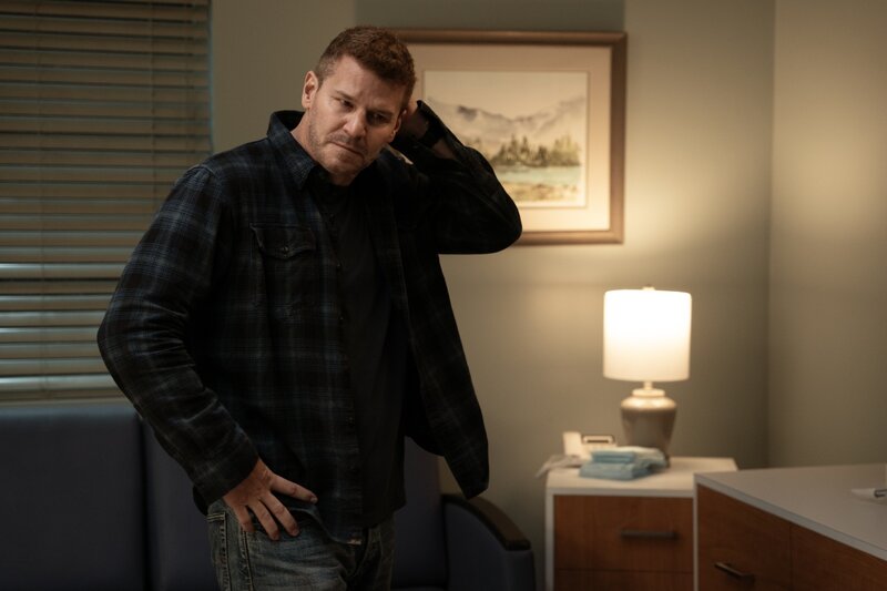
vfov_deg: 19.4
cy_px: 296
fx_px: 1724
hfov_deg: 28.8
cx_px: 444
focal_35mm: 70
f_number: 2.8
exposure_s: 1/80
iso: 3200
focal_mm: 70
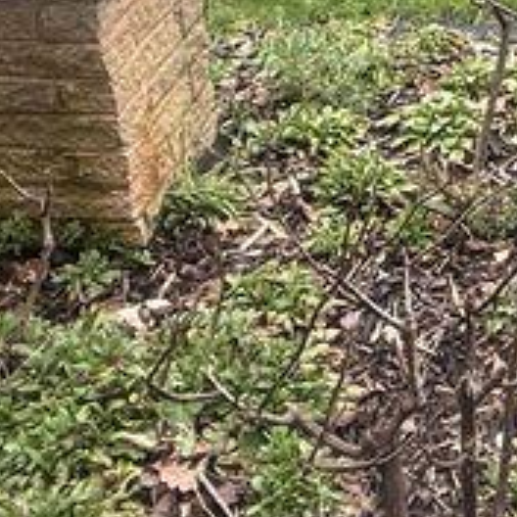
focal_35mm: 72
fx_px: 1217
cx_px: 593
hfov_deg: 22.4
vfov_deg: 22.0
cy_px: -123
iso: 50
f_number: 2.2
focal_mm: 2.22
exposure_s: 1/169
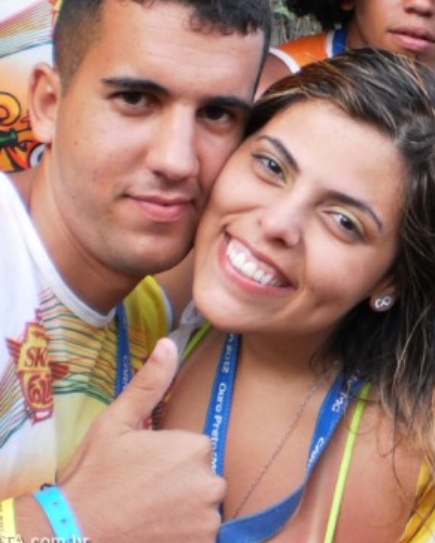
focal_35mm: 77
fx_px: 1239
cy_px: 125
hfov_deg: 19.4
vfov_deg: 24.4
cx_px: 420
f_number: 3.1
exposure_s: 1/30
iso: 100
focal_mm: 6.3
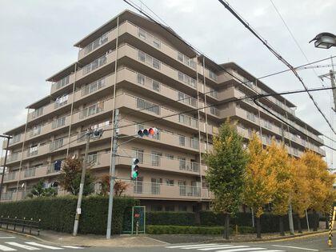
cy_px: 126
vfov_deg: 48.2
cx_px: 168
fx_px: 281
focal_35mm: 29
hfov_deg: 61.7
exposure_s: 1/120
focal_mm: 4.15
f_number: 2.2
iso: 32
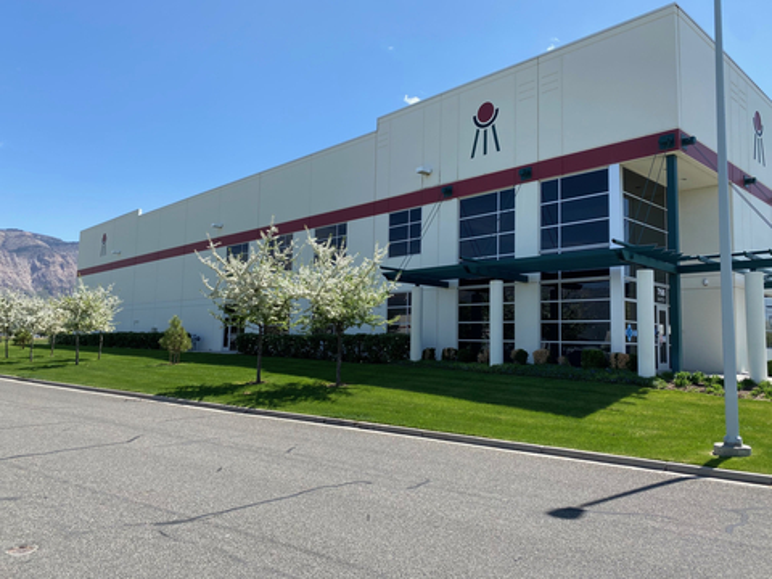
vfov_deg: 53.1
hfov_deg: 67.3
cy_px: 290
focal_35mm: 26
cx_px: 386
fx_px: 580
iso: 32
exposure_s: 1/2028
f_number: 1.8
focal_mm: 4.25
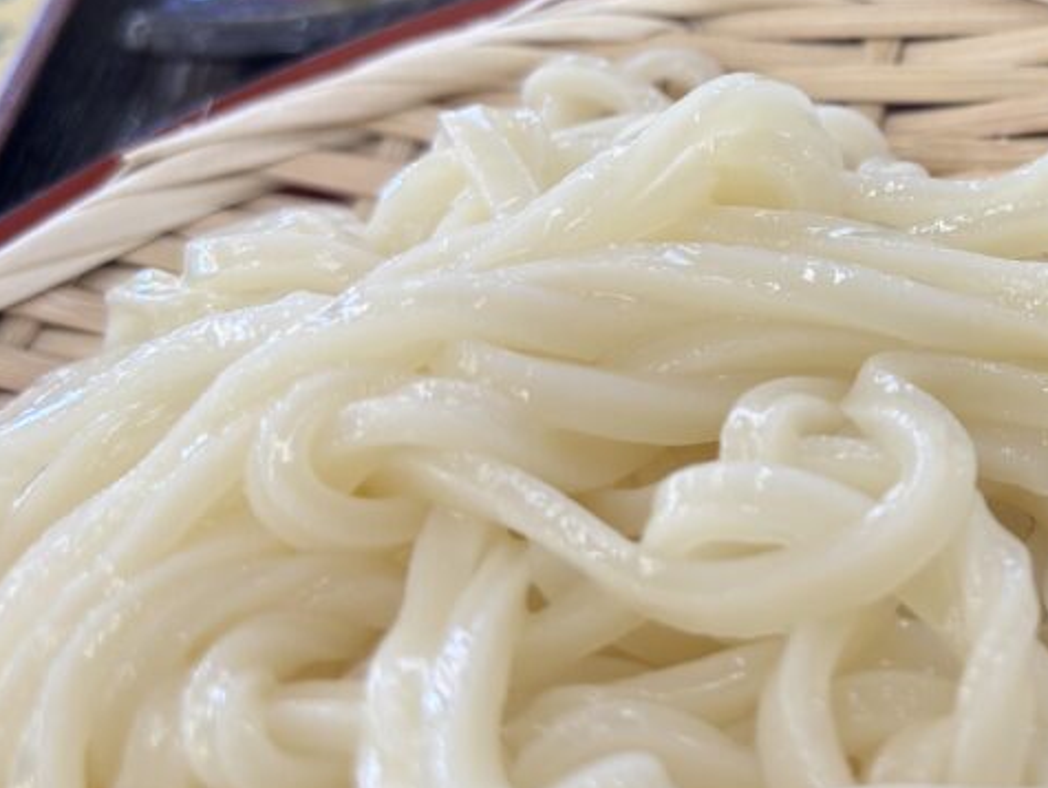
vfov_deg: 25.7
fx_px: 1697
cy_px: 163
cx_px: 1037
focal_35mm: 56
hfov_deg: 31.8
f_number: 1.6
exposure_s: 1/101
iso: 32
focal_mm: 5.96
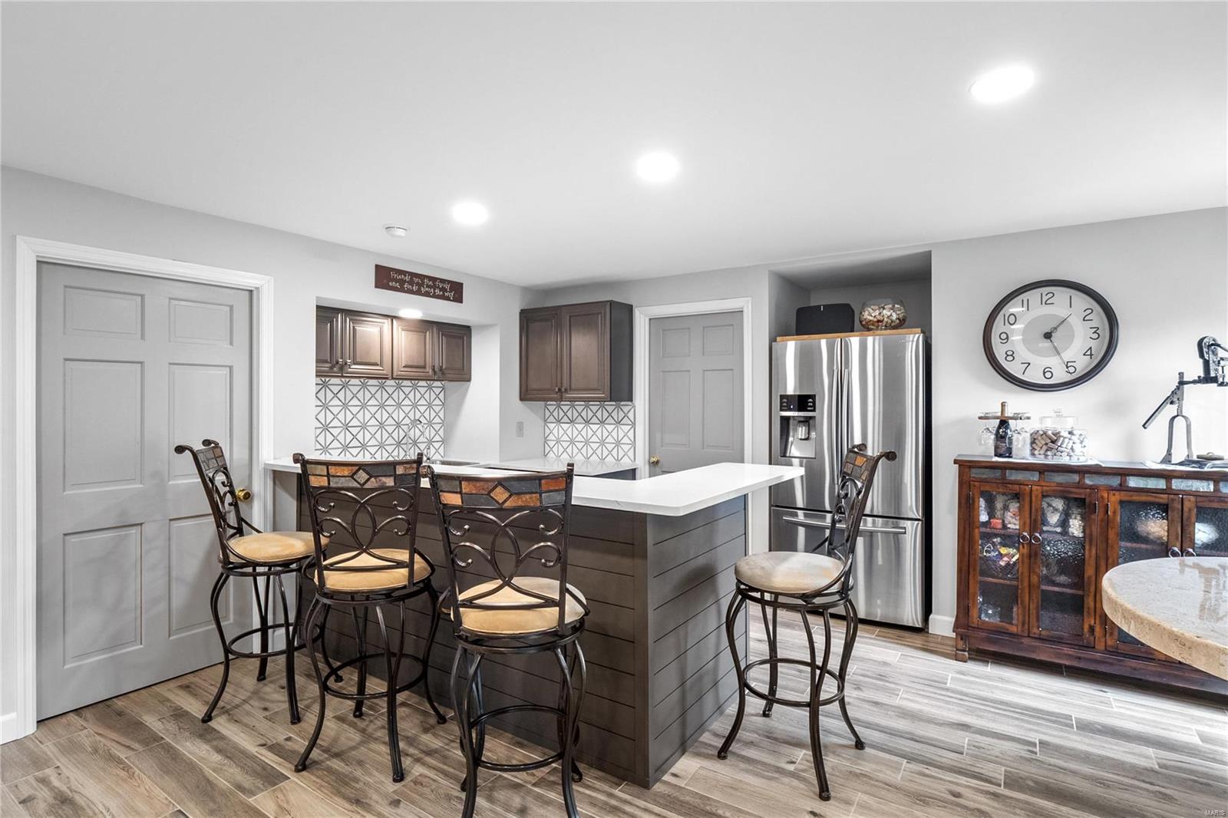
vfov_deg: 67.4
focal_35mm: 18
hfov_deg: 90.0
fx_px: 614
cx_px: 614
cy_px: 409
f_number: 8
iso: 400
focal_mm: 9
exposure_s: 1/5
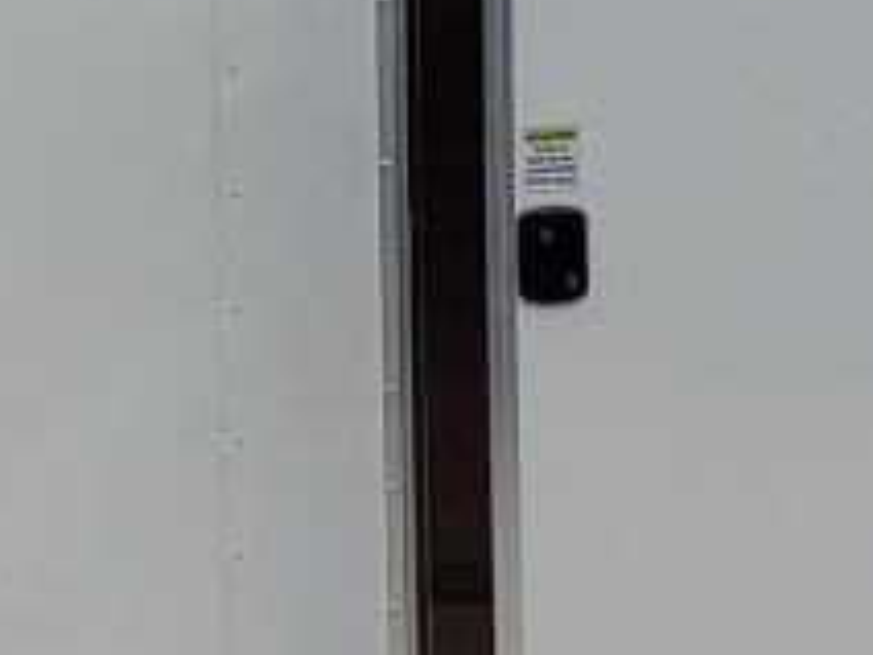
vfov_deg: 8.6
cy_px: 317
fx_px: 4338
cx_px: -268
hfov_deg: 11.2
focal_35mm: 172
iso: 50
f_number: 2.4
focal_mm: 4.3
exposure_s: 1/992
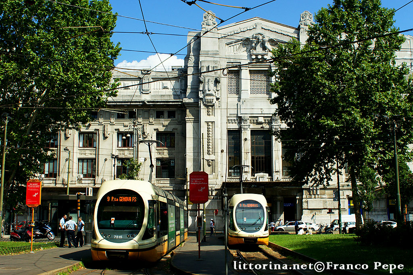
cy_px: 138
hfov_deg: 46.4
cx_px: 206
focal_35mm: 42
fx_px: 482
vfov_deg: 31.9
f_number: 7.1
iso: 200
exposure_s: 1/640
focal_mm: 28
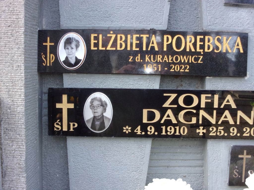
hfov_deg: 36.2
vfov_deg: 27.5
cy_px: 95
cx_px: 127
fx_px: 389
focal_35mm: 53
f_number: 4.9
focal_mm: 9.5
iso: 200
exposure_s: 1/38
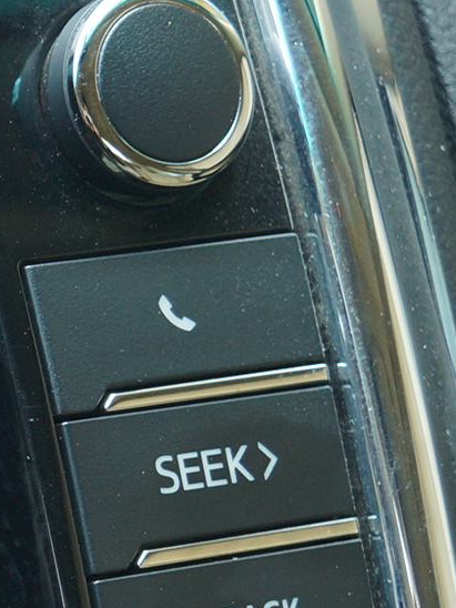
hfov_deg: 6.5
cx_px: -764
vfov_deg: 9.2
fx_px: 3726
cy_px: 668
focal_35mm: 212
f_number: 4.5
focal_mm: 33
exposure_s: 1/60
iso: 320
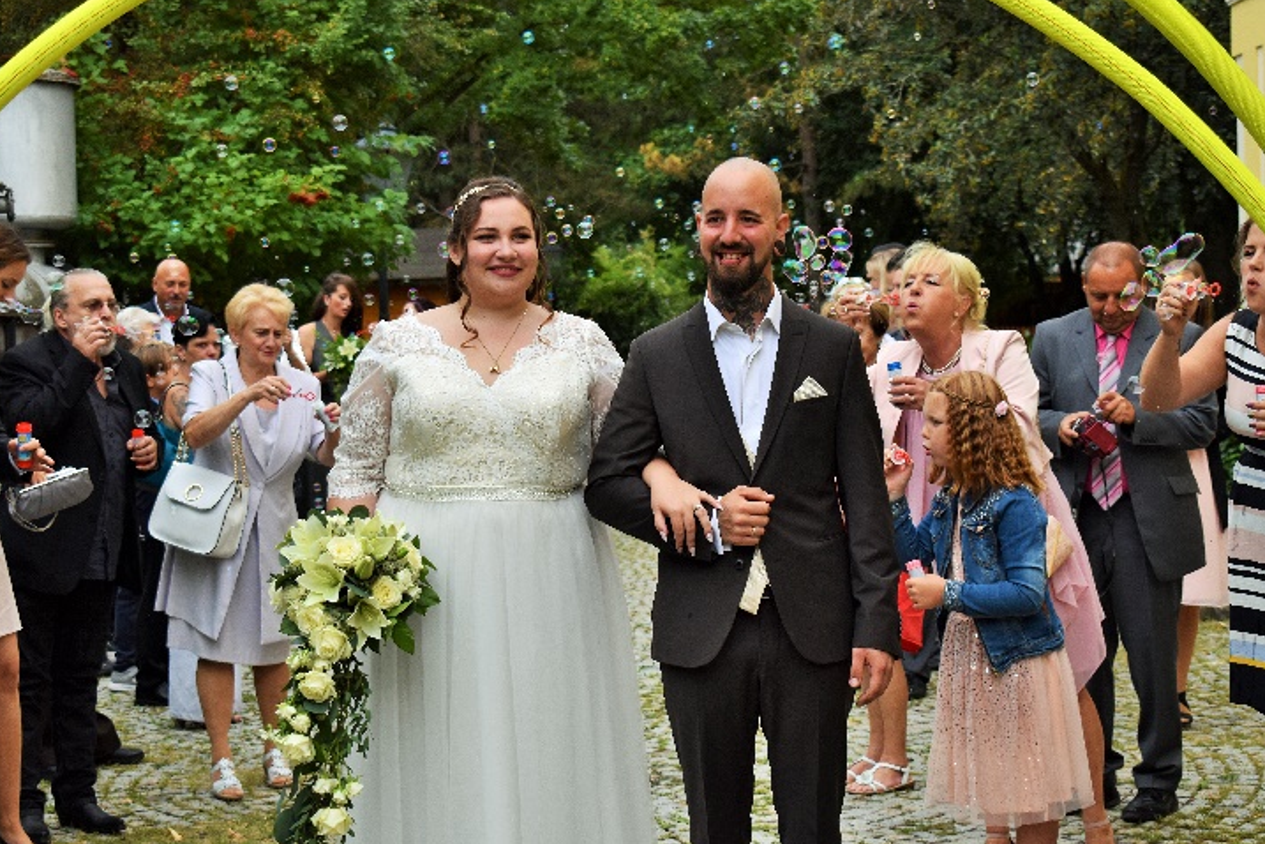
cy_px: 416
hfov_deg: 26.3
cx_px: 595
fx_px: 2705
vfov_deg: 17.7
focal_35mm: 77
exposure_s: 1/1000
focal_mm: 46
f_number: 5.3
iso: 400
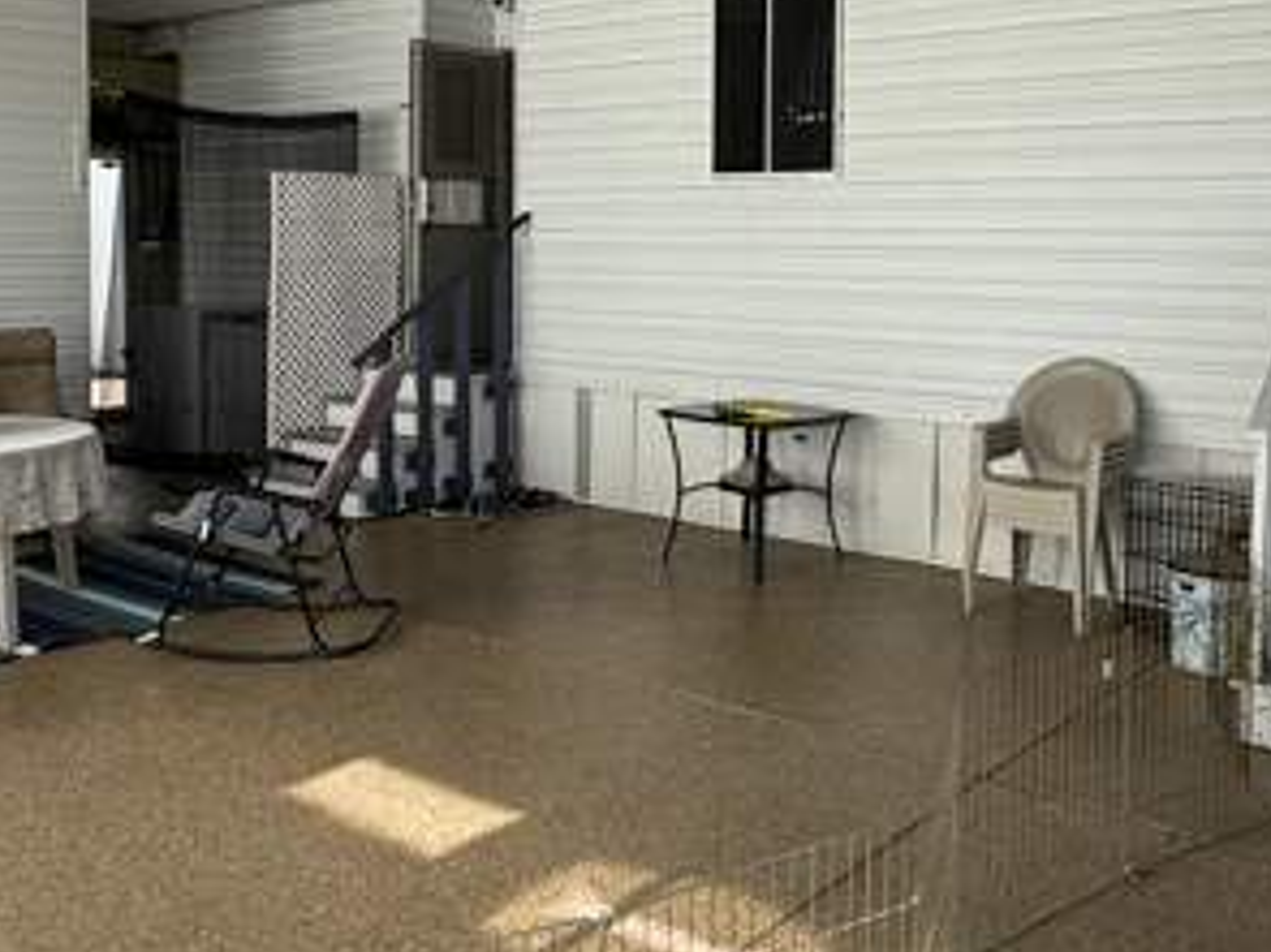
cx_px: 814
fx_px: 1395
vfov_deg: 37.2
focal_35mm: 38
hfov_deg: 48.4
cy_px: 293
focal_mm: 2.22
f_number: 2.2
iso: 50
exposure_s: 1/514
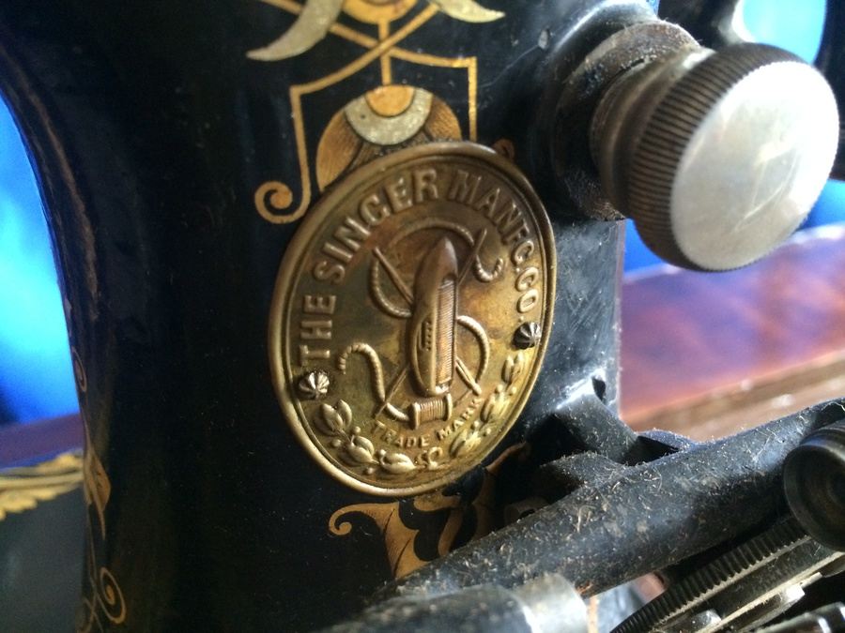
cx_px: 422
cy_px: 316
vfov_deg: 46.8
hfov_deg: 60.0
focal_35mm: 30
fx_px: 732
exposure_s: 1/20
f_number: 2.2
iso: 320
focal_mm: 4.12
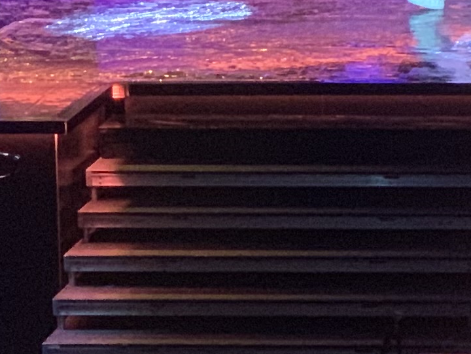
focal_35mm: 291
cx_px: 706
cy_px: -125
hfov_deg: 6.7
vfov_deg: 5.1
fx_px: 3959
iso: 500
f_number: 2.4
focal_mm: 6
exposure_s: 1/60
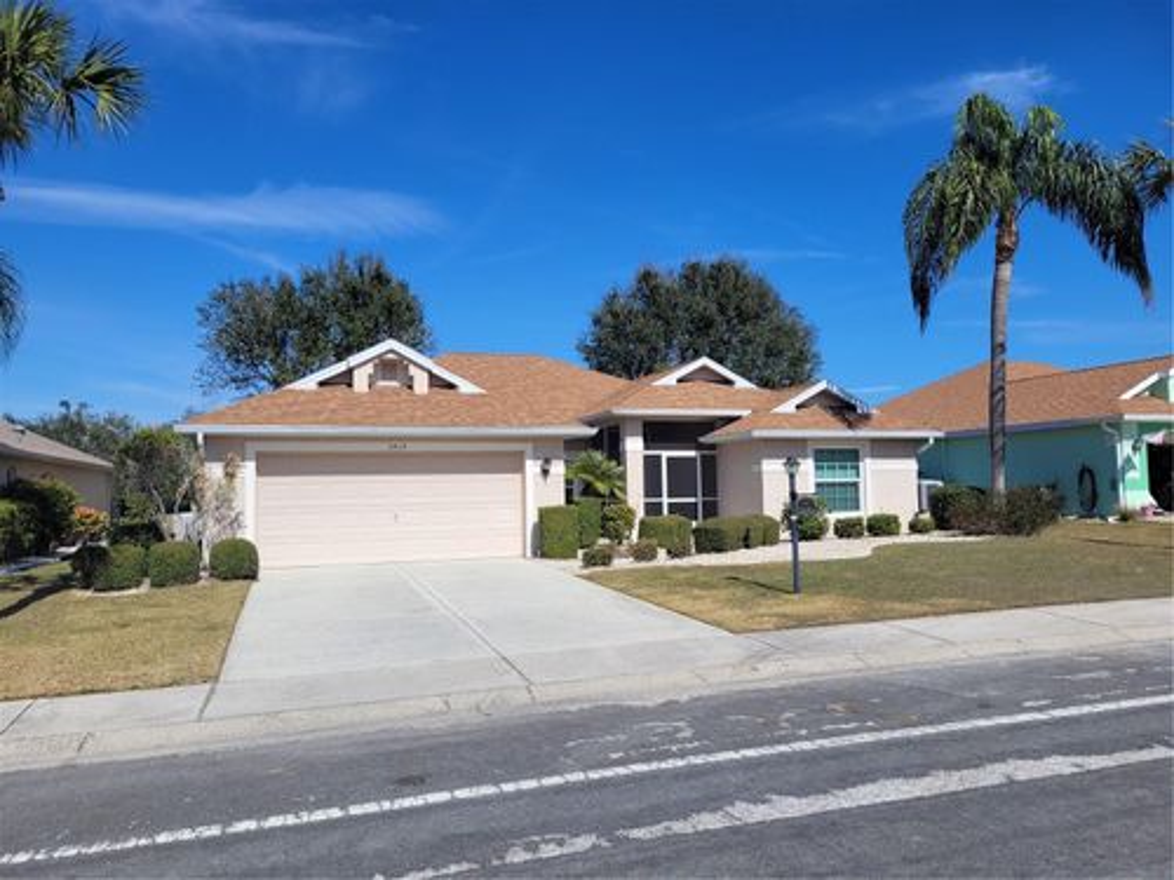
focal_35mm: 26
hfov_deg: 67.3
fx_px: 882
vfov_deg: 53.1
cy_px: 440
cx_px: 587
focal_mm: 5.4
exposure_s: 1/3967
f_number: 1.8
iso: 40
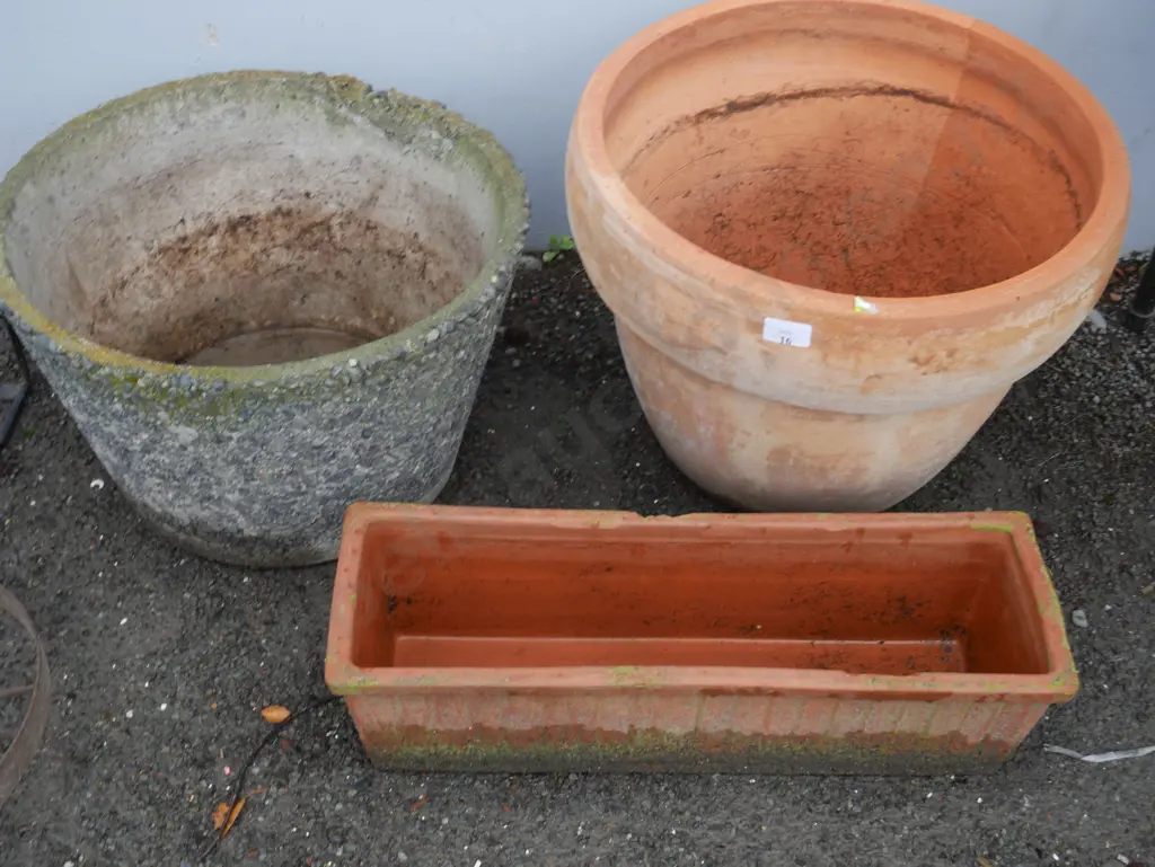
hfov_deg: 41.2
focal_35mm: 46
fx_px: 1536
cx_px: 578
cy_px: 434
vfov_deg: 31.5
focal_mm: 23
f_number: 5.1
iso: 200
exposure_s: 1/60
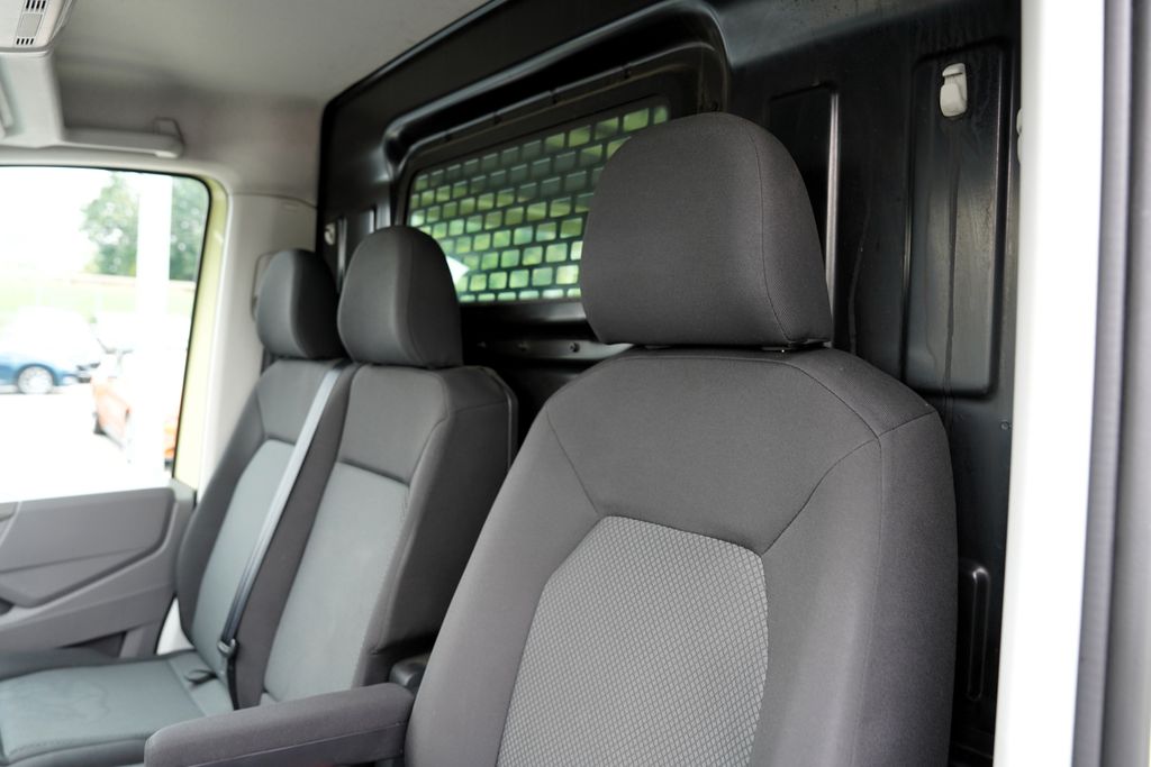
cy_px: 384
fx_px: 767
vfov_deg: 53.1
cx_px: 576
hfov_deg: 73.7
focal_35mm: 24
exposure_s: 1/60
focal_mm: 24
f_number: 4
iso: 500
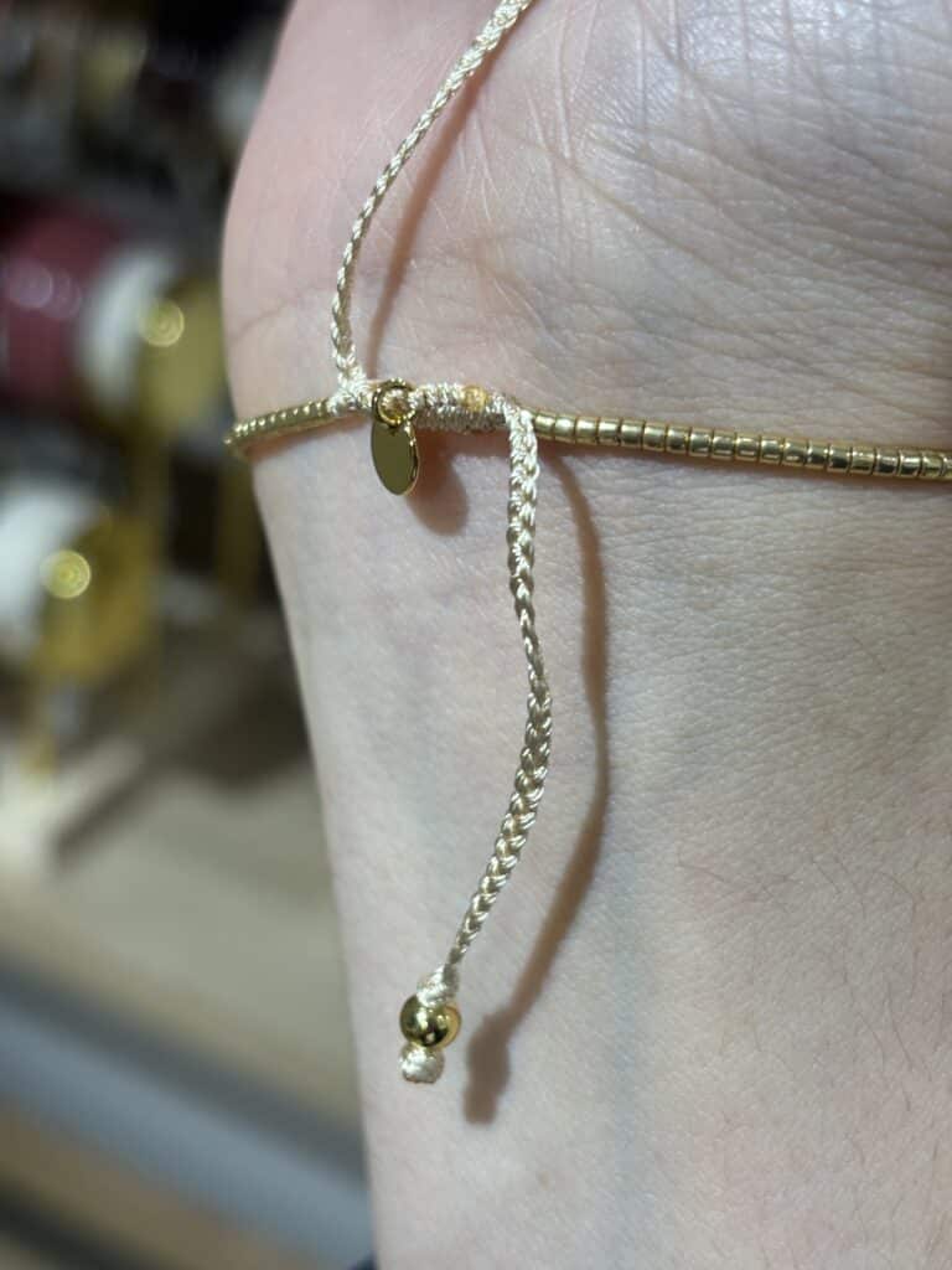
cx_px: 476
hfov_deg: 28.0
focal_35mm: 52
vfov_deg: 36.8
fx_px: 1907
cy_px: 635
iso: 50
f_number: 1.6
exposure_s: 1/100
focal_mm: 5.96
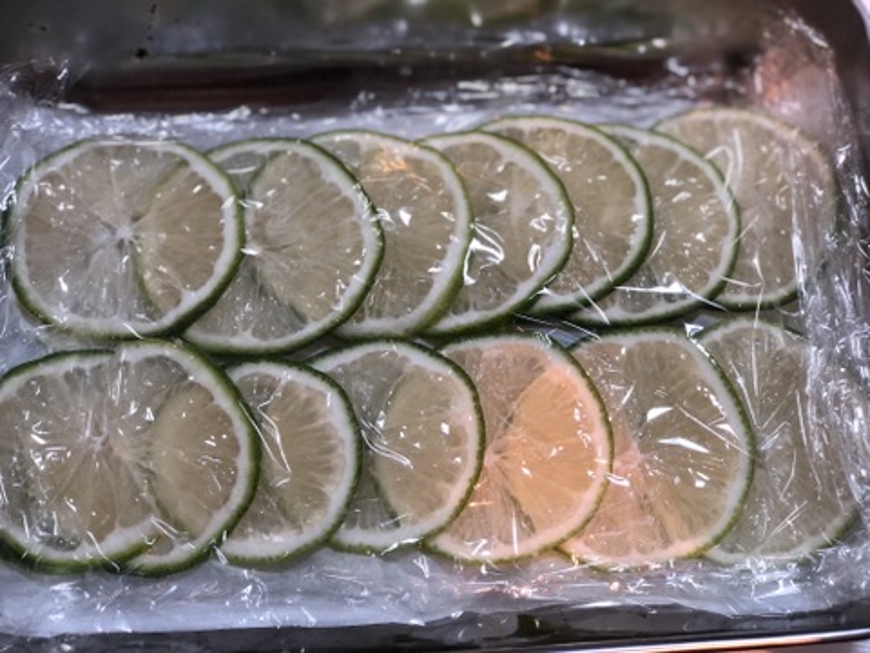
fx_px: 1433
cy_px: 326
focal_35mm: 57
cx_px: 435
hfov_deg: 33.8
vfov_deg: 25.7
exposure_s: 1/30
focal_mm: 6.6
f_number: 2.8
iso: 80
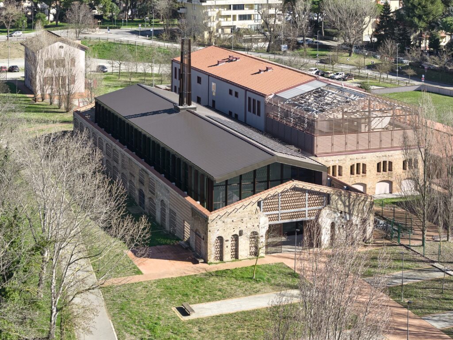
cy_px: 170
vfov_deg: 21.0
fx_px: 916
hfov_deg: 27.8
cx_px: 226
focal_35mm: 70
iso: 200
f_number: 2.8
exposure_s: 1/1000
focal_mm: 19.35
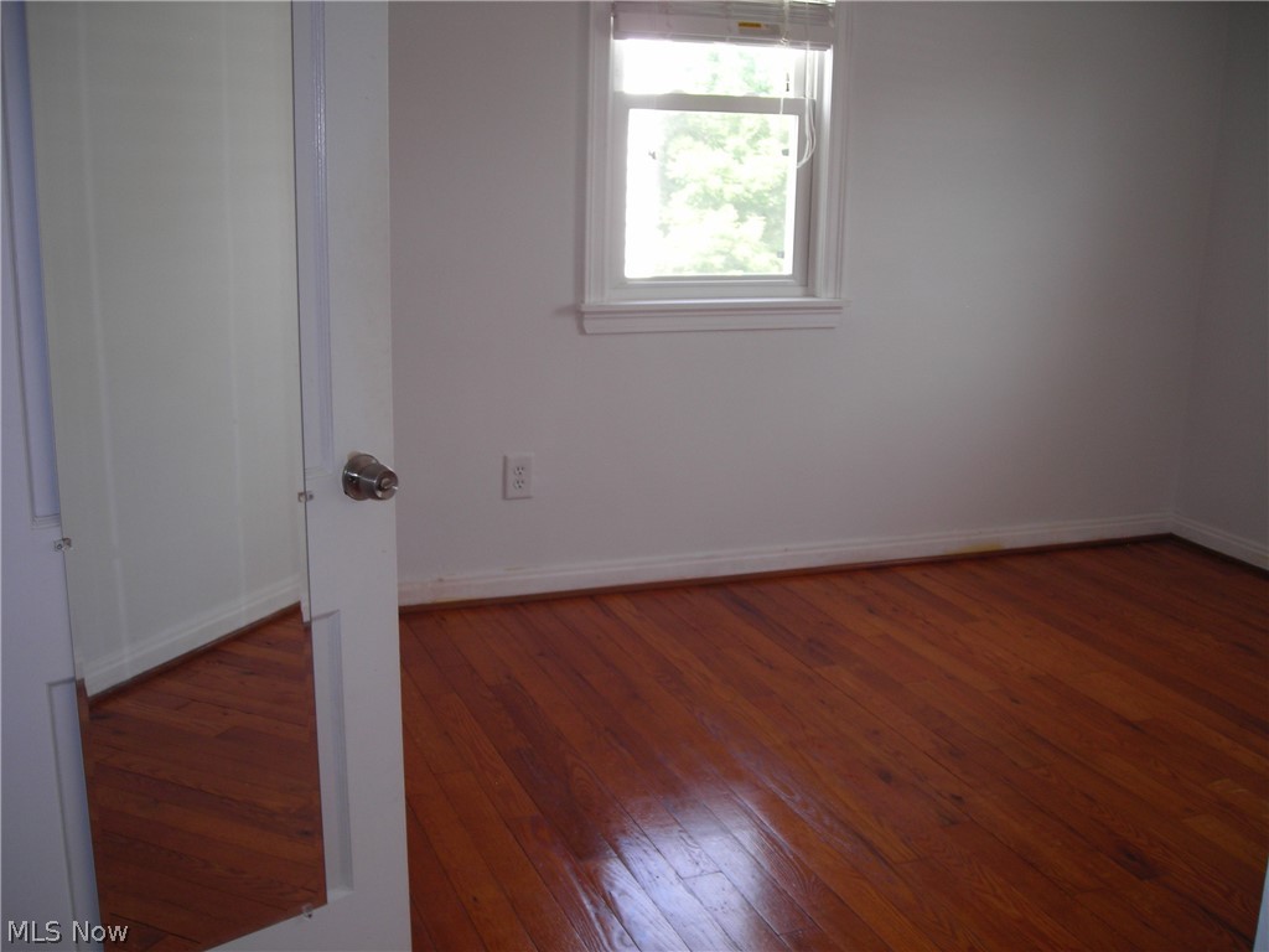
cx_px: 634
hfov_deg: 49.0
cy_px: 476
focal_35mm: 38
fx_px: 1393
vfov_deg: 37.7
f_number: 3.2
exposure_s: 1/30
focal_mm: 6.3
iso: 50
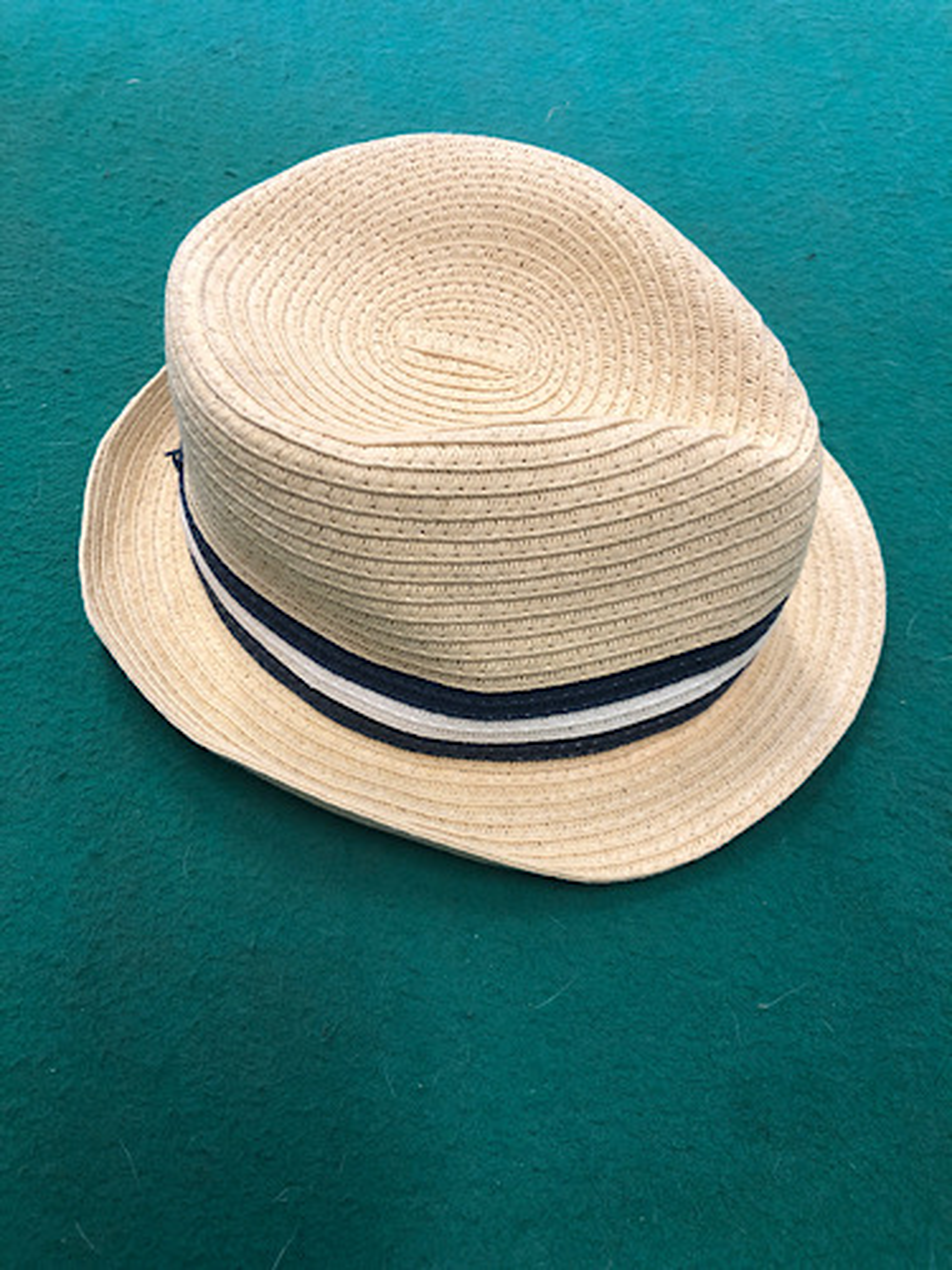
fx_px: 1027
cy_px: 635
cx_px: 476
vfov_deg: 63.4
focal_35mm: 28
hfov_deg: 49.7
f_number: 1.8
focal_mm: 3.99
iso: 32
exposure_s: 1/25
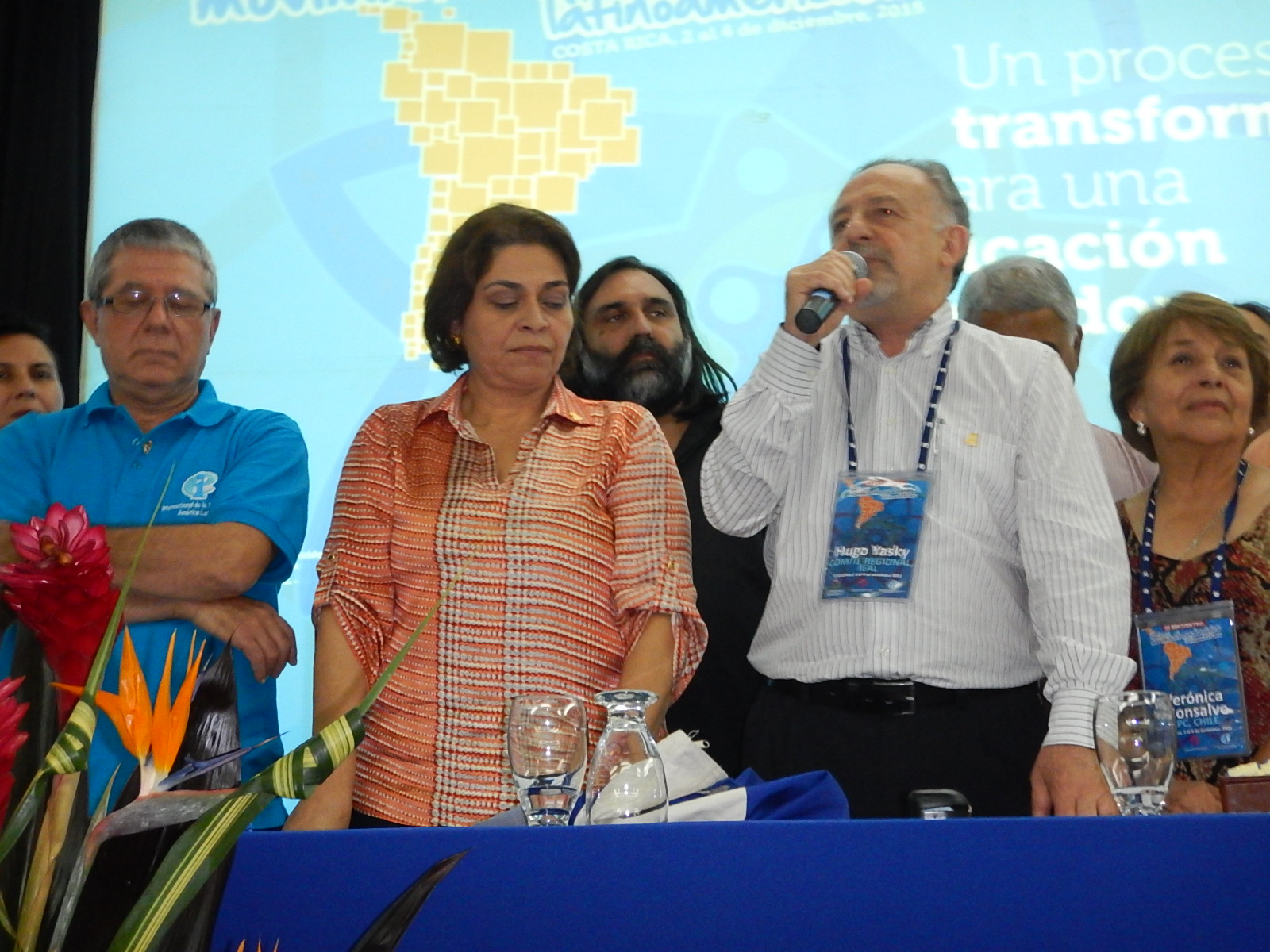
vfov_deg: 28.0
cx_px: 635
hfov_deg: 36.8
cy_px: 476
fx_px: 1908
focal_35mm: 52
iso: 800
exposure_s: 1/15
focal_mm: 9.2
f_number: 4.3
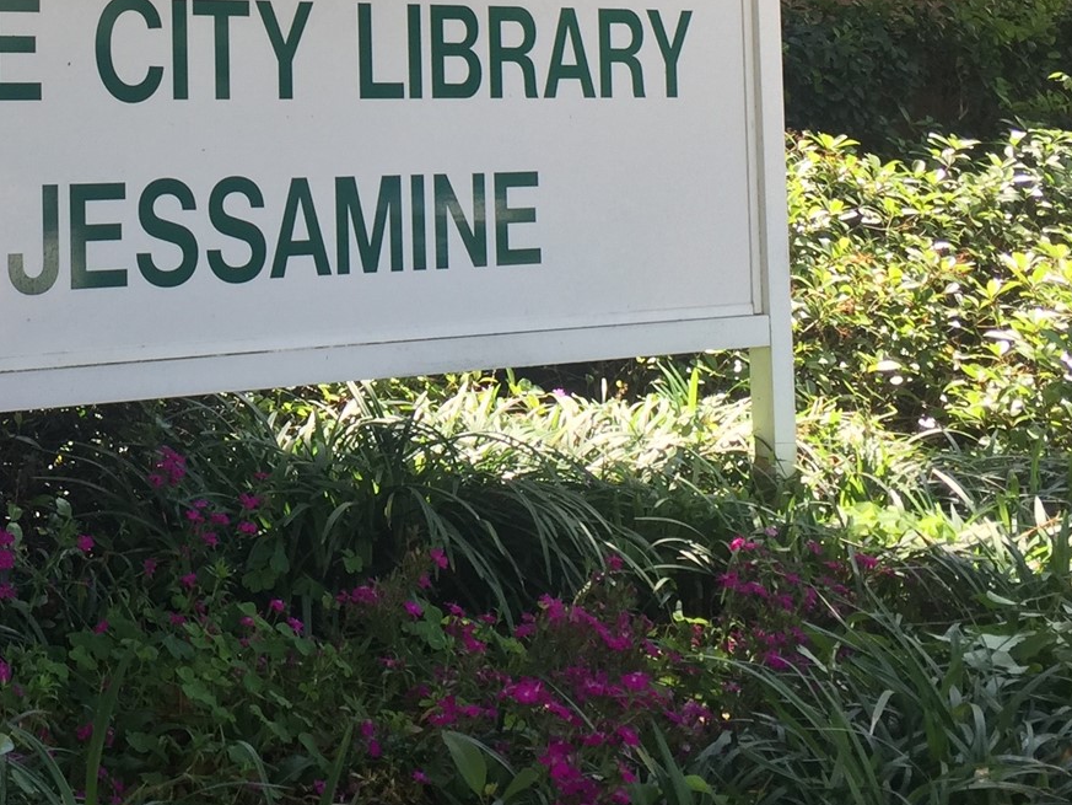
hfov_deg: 27.7
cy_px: 27
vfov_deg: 21.0
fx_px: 2106
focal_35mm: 68
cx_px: 156
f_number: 2.2
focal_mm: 4.15
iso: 32
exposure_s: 1/363
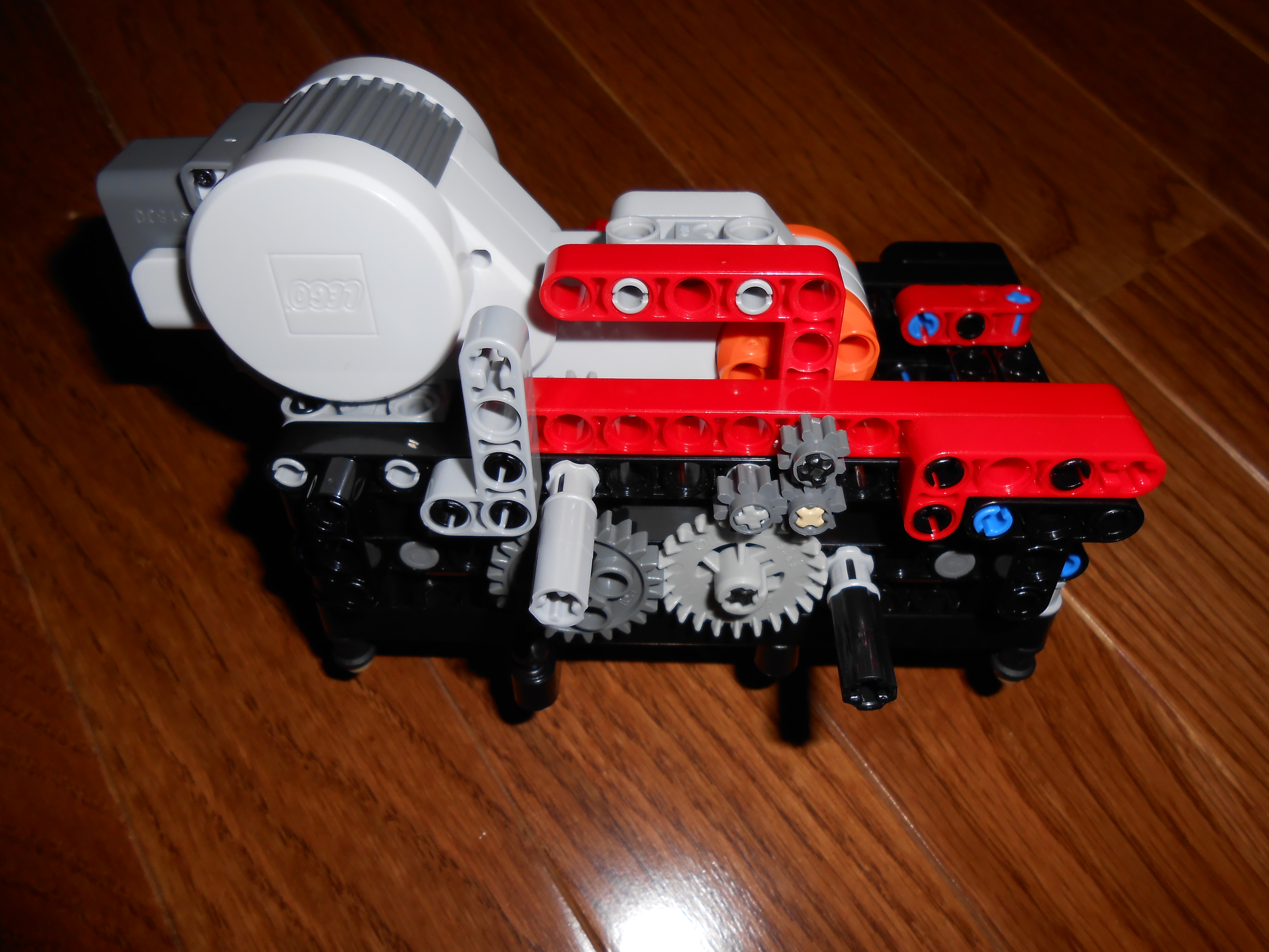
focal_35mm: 26
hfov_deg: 67.3
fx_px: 953
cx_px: 634
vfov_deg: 53.1
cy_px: 476
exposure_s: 1/25
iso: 80
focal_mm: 4.6
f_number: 11.5
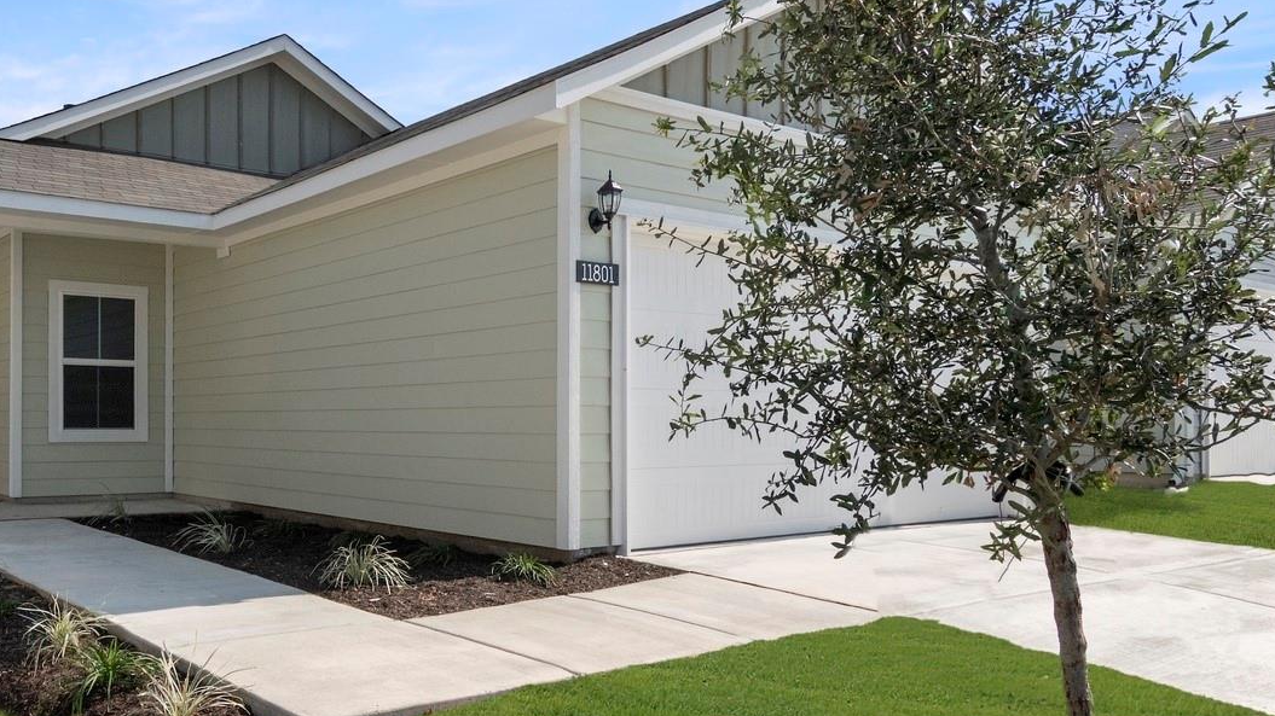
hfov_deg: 62.2
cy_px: 396
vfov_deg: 40.1
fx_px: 980
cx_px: 316
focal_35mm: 29
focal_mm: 12
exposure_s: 1/2000
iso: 400
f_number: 8
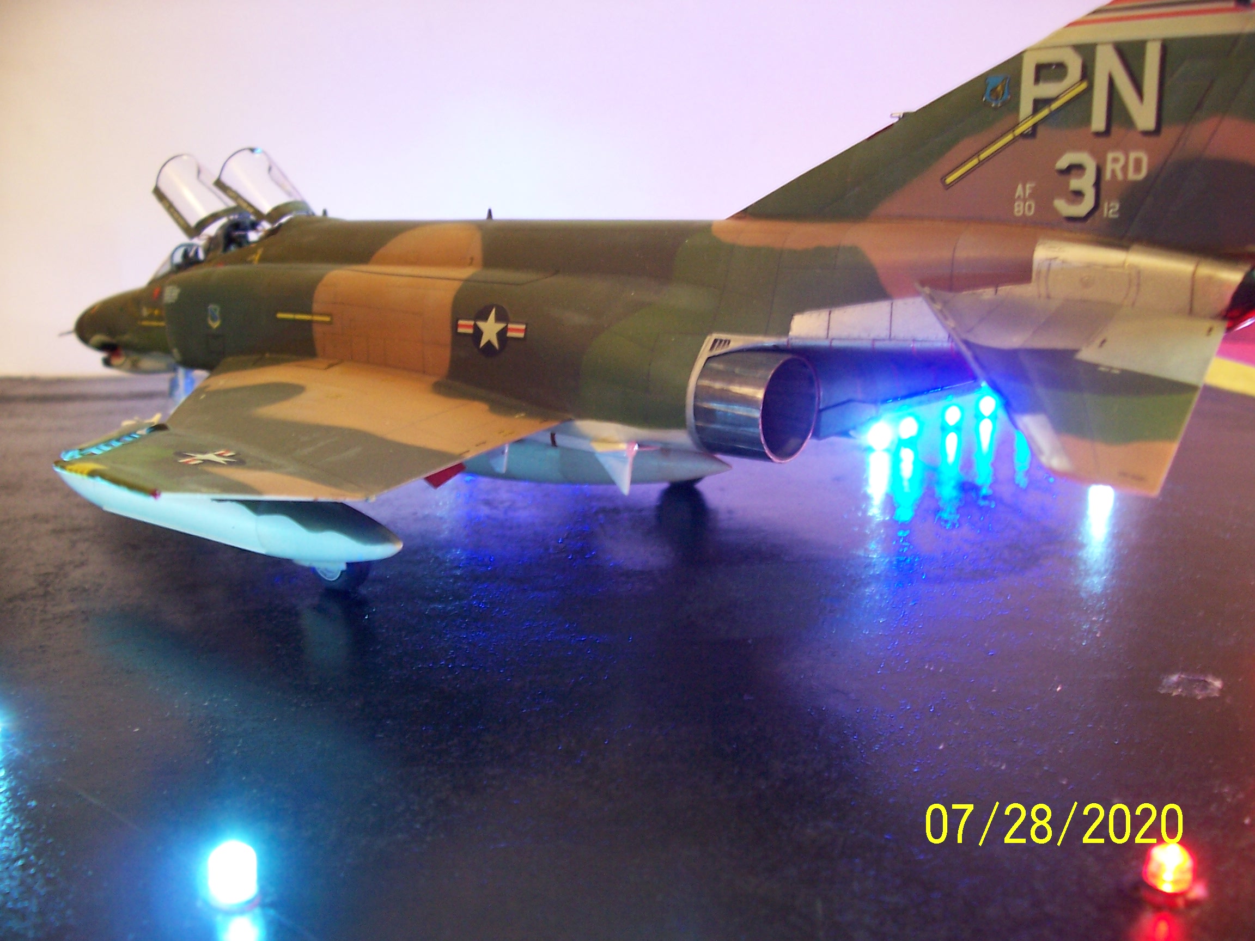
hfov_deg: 54.0
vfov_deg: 41.8
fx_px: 1233
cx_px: 628
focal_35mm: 34
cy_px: 470
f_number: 2.7
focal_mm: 5.6
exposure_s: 1/8
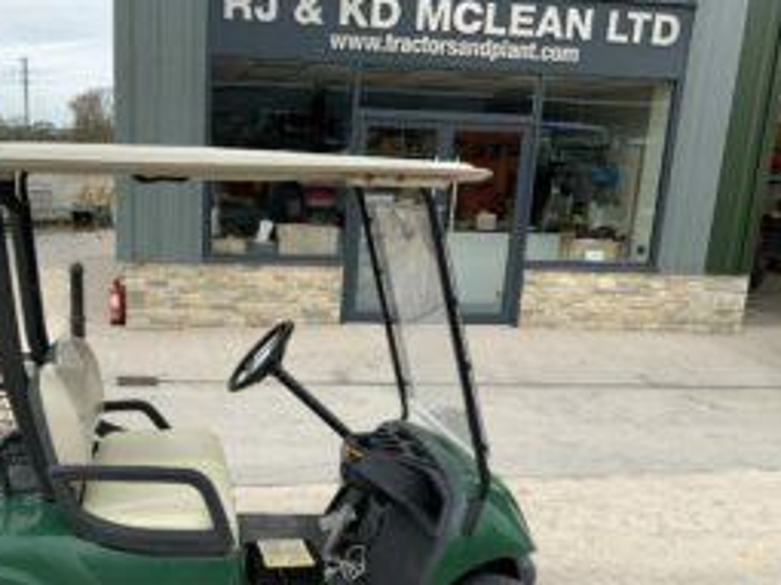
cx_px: 260
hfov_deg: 45.1
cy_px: 410
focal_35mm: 41
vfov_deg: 34.6
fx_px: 925
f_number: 1.8
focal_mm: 3
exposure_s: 1/126
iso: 16
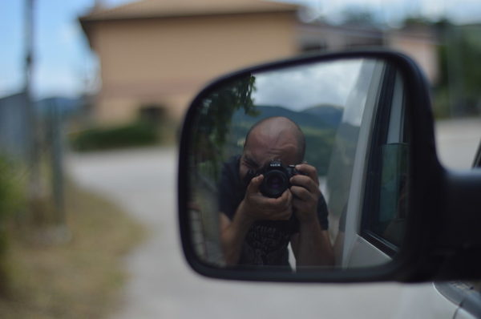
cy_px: 160
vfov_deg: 18.1
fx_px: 1000
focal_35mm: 75
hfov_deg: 27.0
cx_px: 240
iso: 100
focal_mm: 50
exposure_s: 1/4000
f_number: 1.8
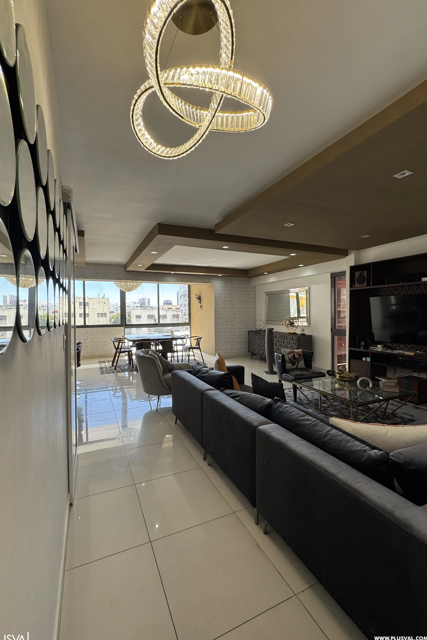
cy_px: 317
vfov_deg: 100.4
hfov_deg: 77.2
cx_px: 199
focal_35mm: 15
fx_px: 267
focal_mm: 2.22
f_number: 2.2
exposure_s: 1/136
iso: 40
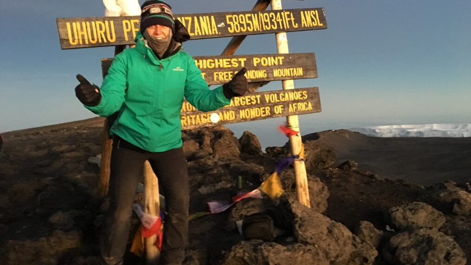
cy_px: 87
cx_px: 234
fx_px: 400
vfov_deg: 36.3
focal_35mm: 32
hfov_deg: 61.0
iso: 320
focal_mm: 4.15
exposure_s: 1/17
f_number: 2.2
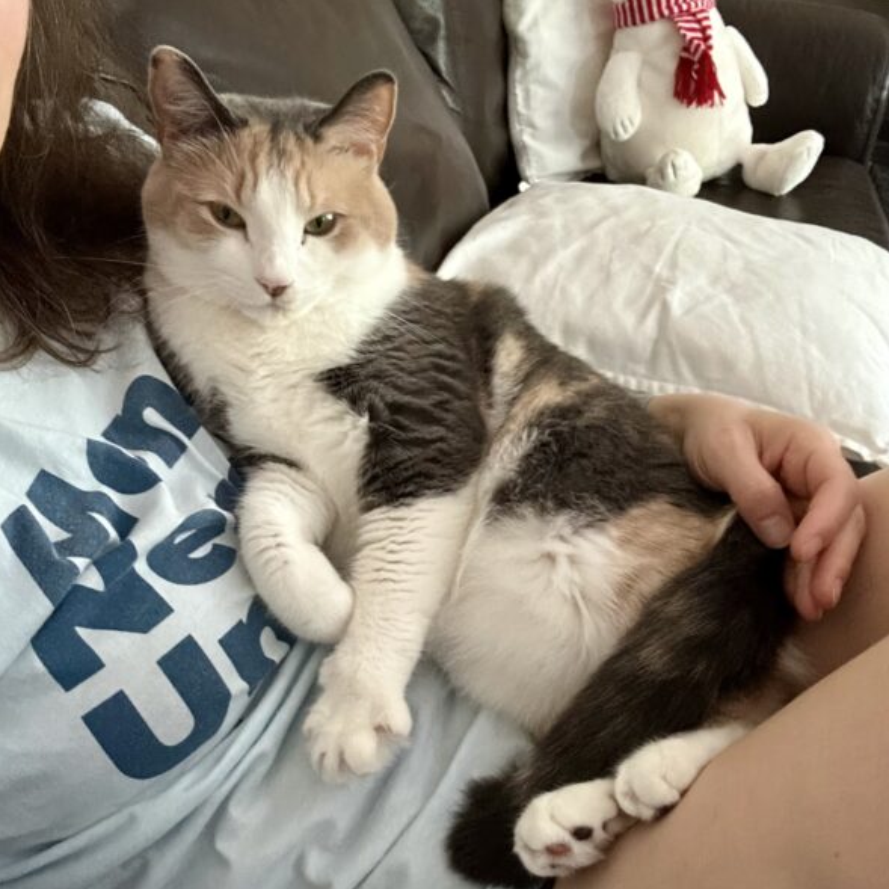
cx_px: 450
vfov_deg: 45.9
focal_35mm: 36
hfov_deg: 46.0
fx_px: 1046
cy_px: 504
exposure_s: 1/30
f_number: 1.9
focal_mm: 2.69
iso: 400
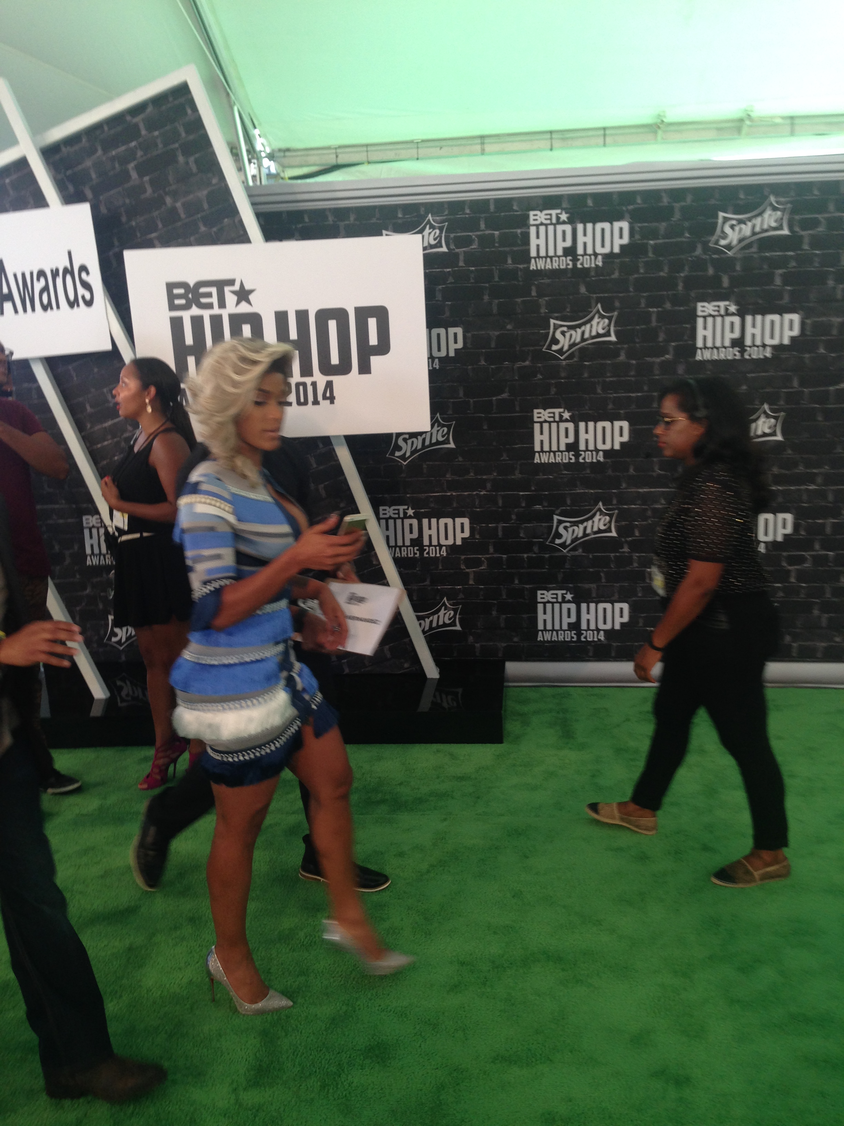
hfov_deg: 42.9
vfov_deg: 55.4
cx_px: 422
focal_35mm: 33
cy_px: 563
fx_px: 1073
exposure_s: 1/60
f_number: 2.4
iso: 64
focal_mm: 4.12
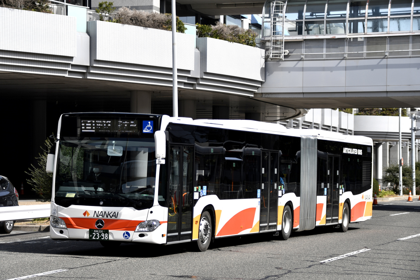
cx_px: 210
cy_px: 140
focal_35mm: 99
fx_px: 1155
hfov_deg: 20.6
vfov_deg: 13.8
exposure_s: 1/800
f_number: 5.6
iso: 100
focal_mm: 66
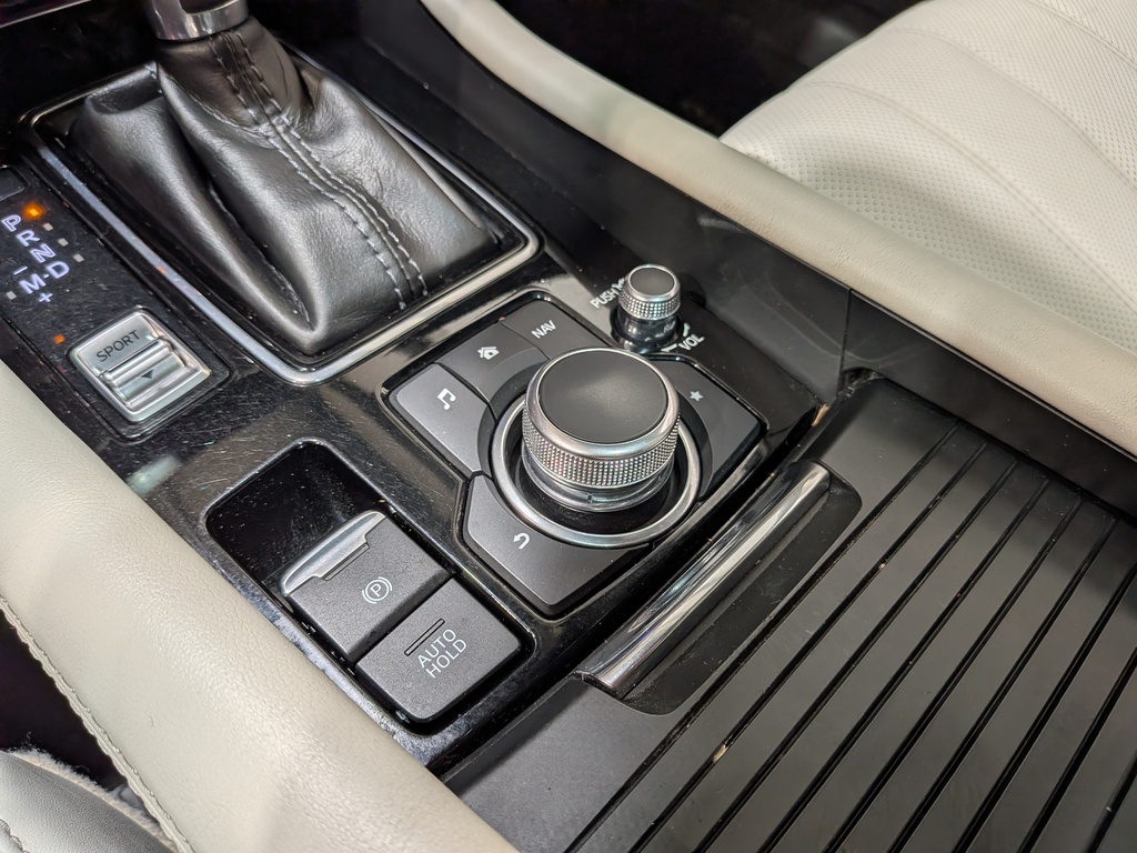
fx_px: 788
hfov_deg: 71.6
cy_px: 426
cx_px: 568
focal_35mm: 24
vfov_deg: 56.8
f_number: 1.7
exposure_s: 1/70.5
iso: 27
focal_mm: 4.53
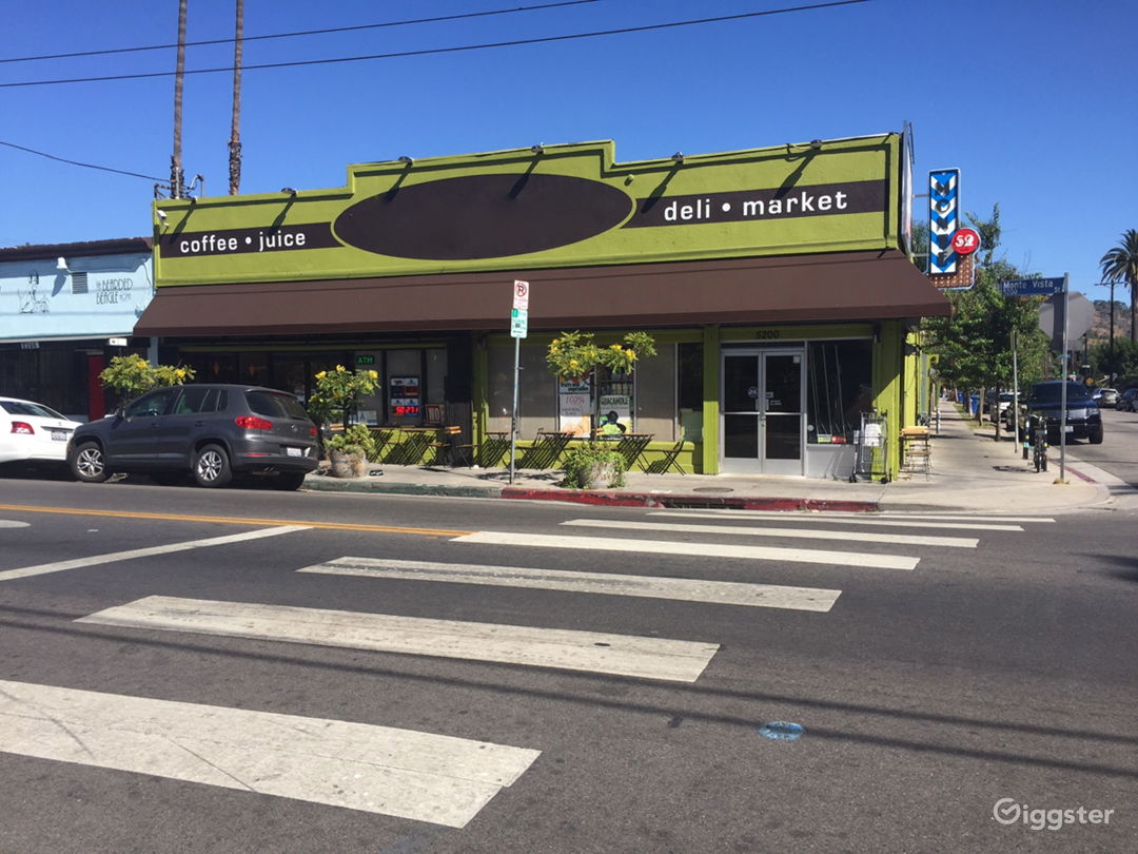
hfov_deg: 61.7
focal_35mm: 29
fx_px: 953
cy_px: 427
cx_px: 569
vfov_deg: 48.2
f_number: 2.2
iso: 32
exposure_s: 1/1647
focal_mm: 4.15
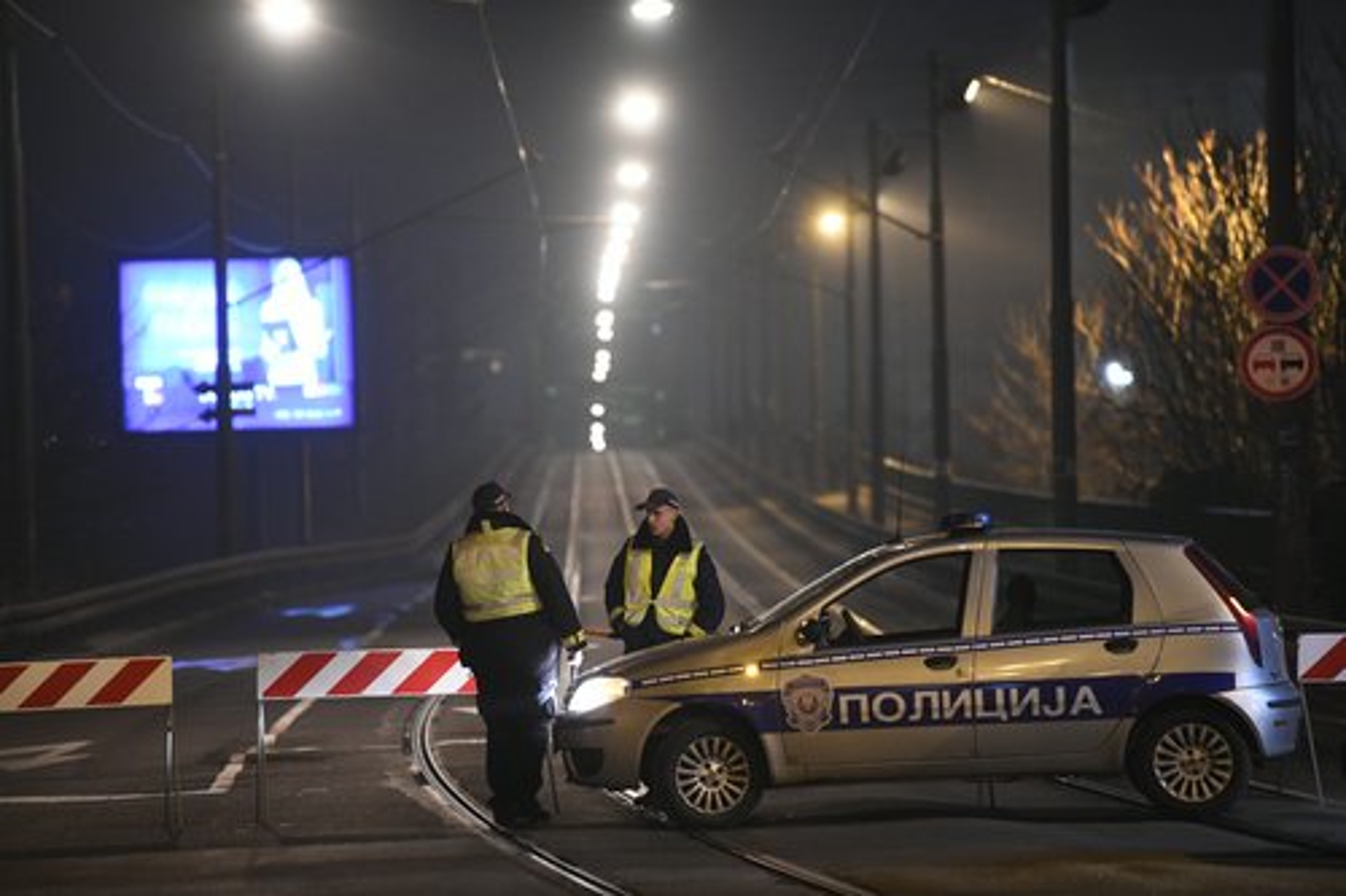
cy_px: 448
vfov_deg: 6.9
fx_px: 7475
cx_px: 673
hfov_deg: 10.3
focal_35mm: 200
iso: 4000
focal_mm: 200
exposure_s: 1/100
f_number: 3.2
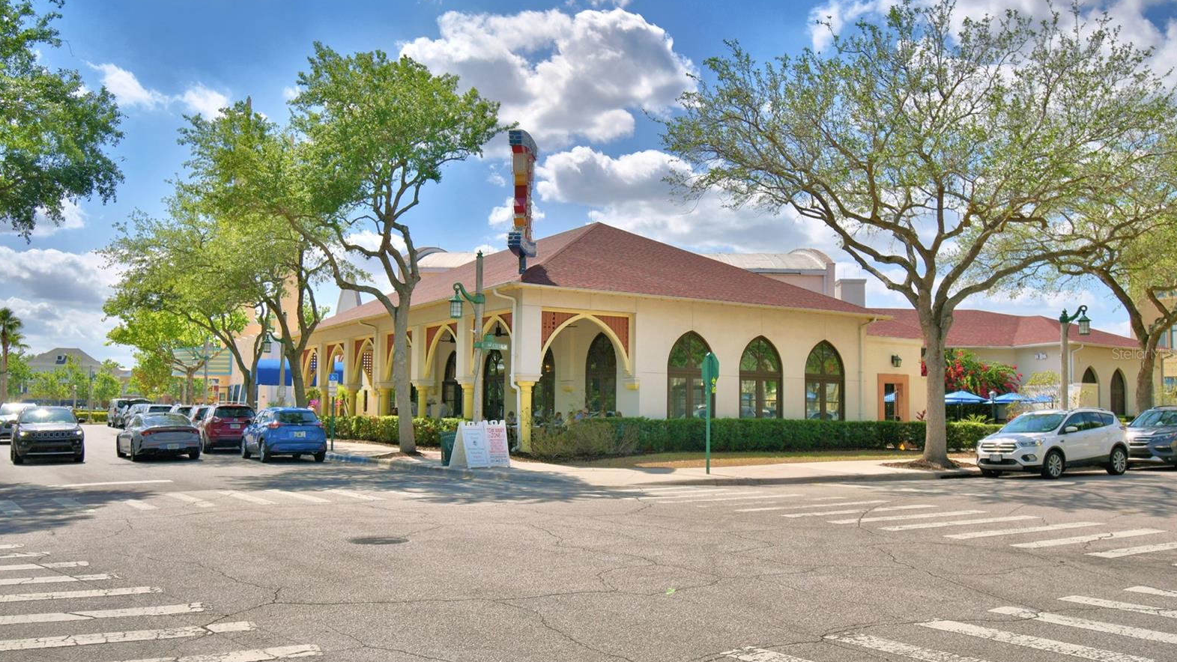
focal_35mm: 32
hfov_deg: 61.0
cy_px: 353
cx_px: 579
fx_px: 999
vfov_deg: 36.7
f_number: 5.6
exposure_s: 1/1250
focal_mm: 20
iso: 100
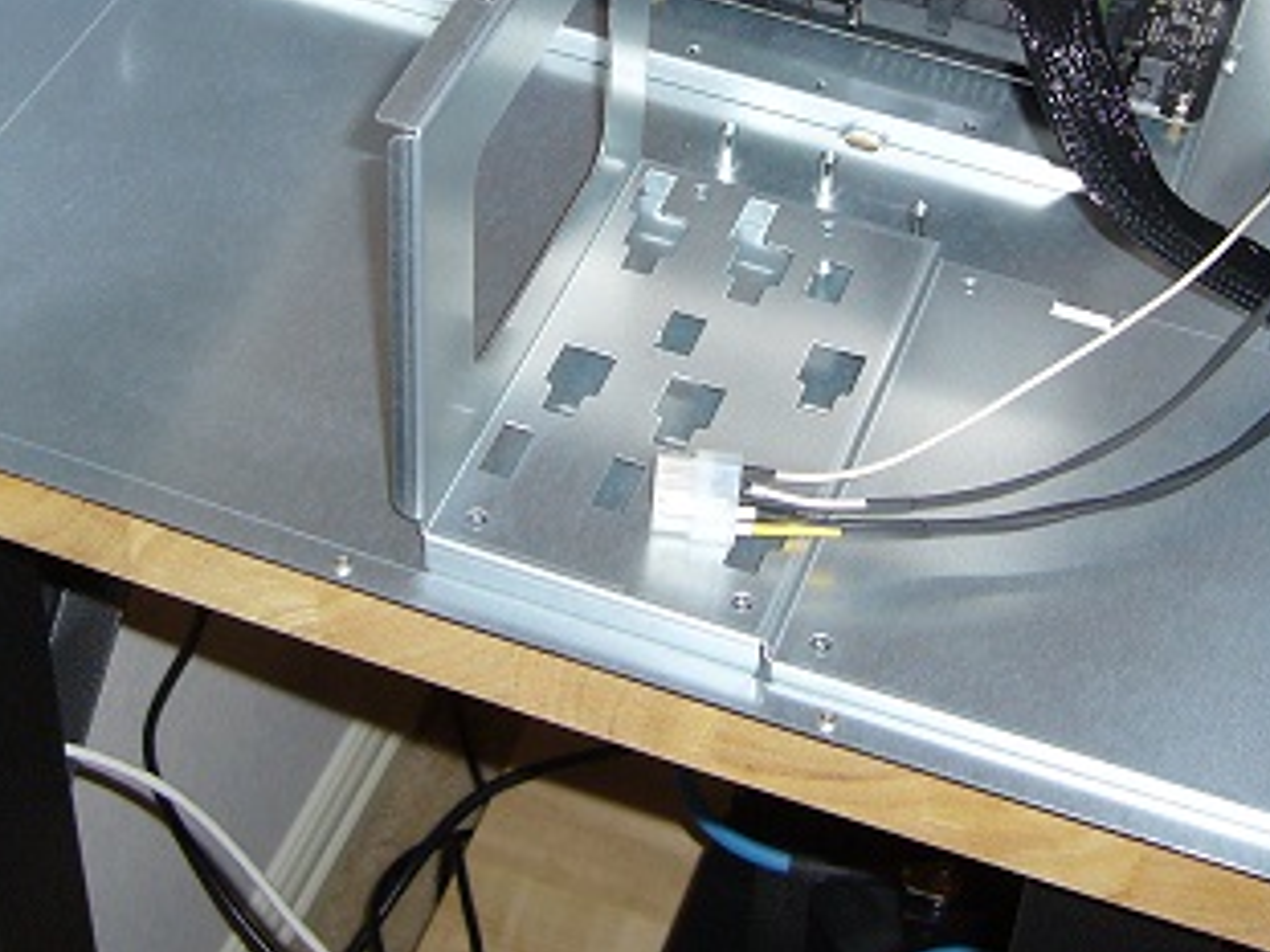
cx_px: 739
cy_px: 45
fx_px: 2641
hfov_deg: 27.0
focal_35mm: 72
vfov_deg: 19.9
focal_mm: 5.8
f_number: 2.8
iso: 100
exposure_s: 1/30
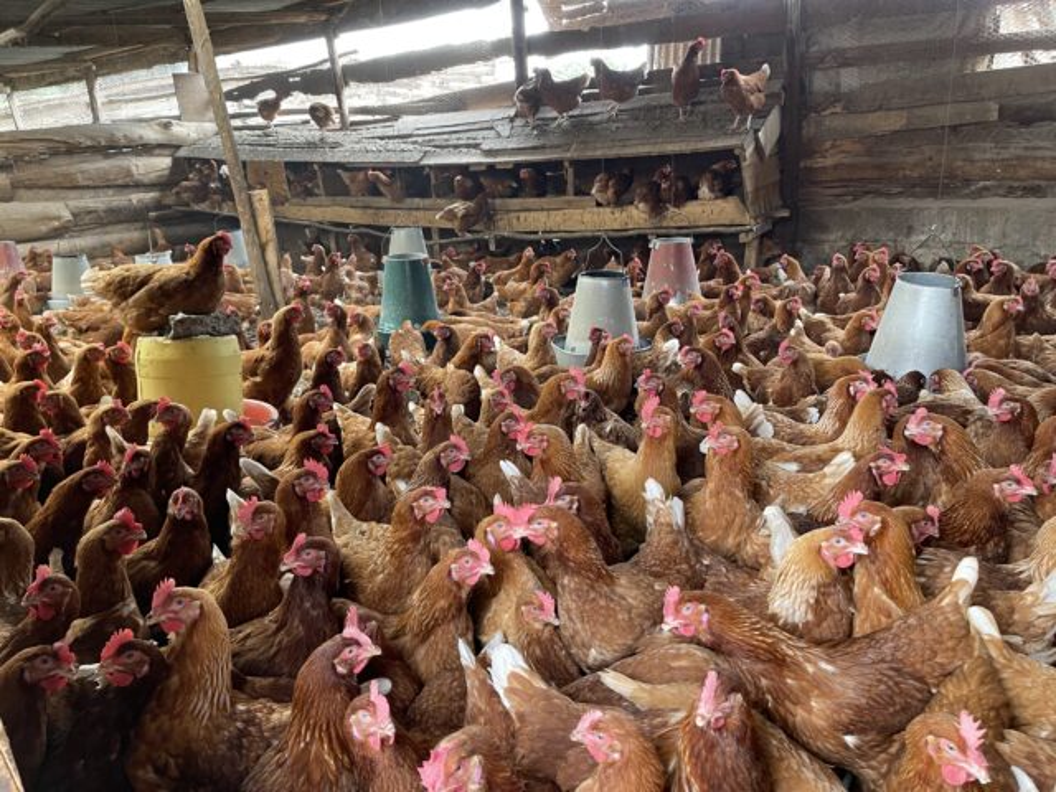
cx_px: 528
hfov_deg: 67.3
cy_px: 396
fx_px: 793
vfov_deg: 53.1
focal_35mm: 26
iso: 125
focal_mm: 5.1
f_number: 1.6
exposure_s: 1/70
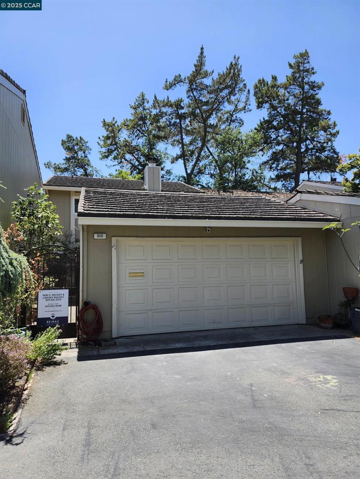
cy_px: 240
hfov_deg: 58.9
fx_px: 319
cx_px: 180
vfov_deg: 73.9
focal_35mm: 23
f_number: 1.8
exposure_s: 1/937
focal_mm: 5.54
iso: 25
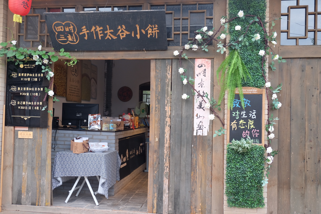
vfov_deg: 40.0
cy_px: 107
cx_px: 160
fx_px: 294
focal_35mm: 33
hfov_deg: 57.2
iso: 400
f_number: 3.2
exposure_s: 1/210
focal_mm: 22.3
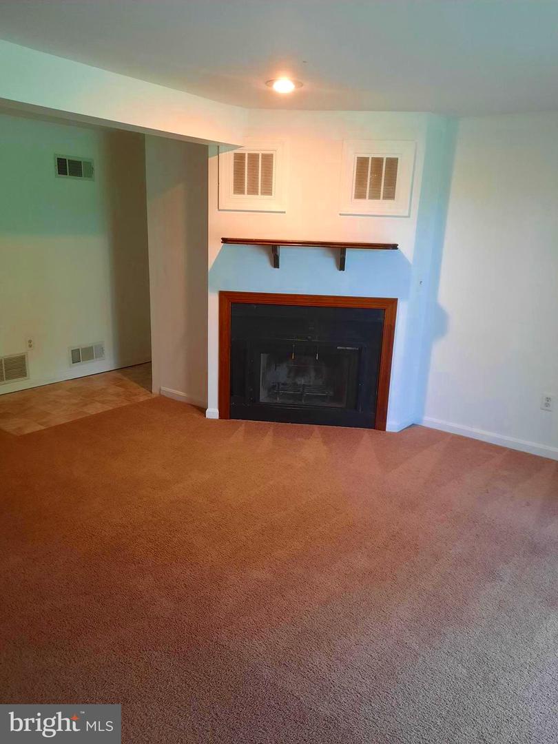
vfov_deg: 69.4
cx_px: 279
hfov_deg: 54.9
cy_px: 372
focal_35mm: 25
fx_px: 537
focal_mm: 4.6
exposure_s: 1/60
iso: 400
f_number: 2
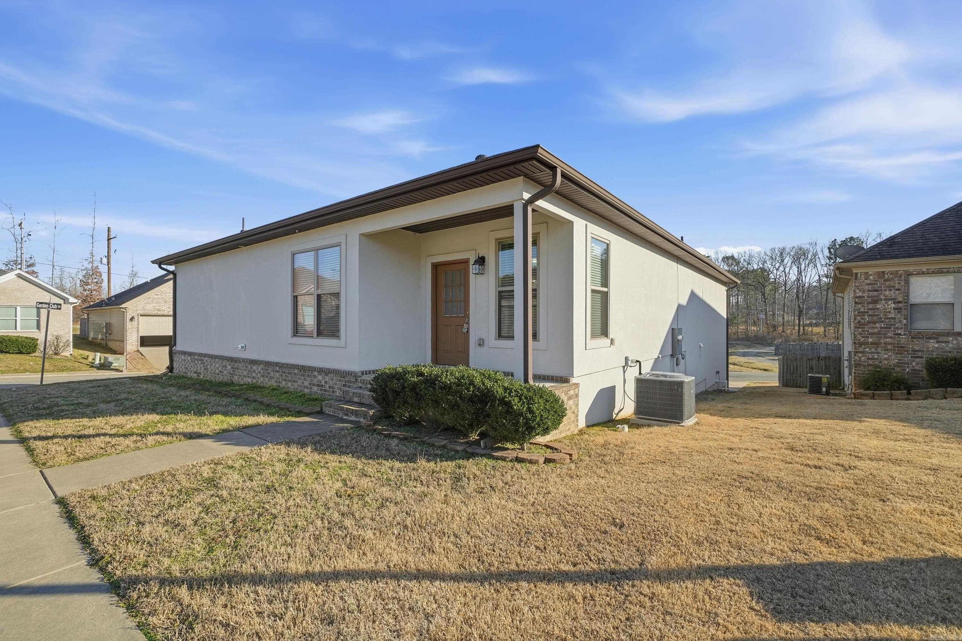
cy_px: 320
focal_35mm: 15
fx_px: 401
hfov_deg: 100.4
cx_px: 481
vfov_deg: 77.3
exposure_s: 1/1600
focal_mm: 10
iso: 250
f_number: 9
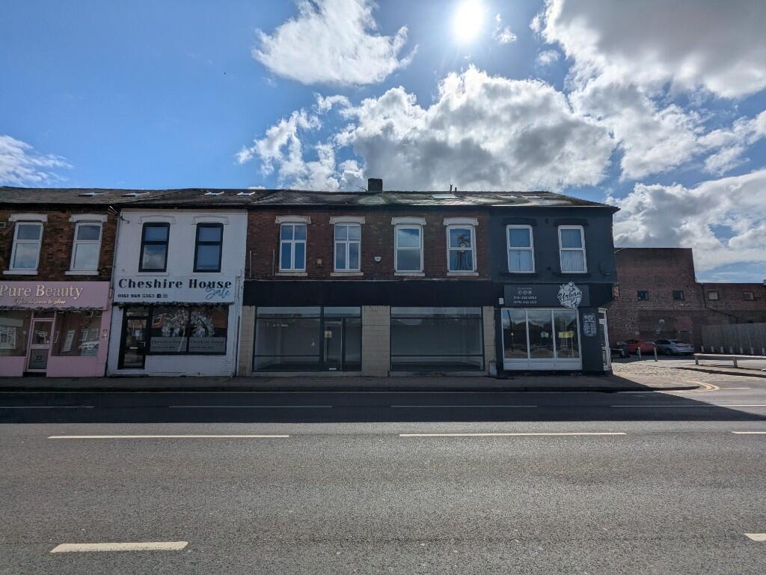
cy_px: 288
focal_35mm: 16
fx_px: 354
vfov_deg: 78.1
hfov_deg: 94.5
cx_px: 383
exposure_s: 1/7752
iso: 44
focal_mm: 2.35
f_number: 2.2
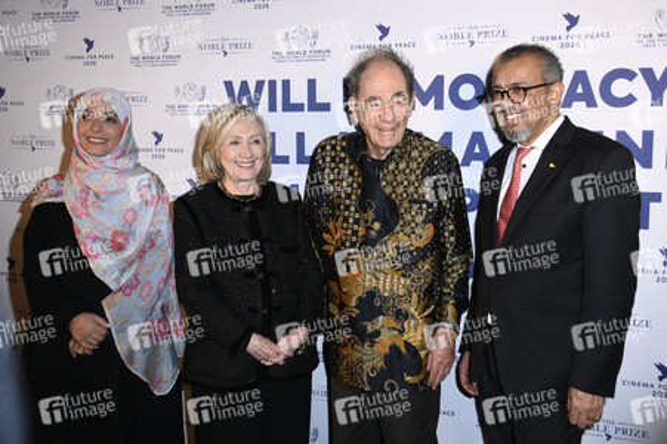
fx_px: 704
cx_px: 334
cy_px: 222
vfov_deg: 35.0
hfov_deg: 50.7
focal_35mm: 38
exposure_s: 1/250
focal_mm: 38
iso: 500
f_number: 5.6
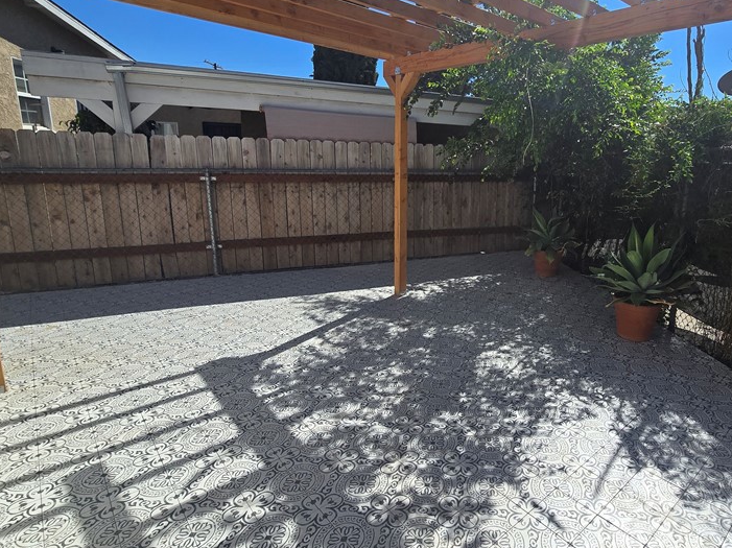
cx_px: 464
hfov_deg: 82.9
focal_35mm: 19
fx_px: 402
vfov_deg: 68.4
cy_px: 243
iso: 50
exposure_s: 1/2969
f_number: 2.2
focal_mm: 2.2
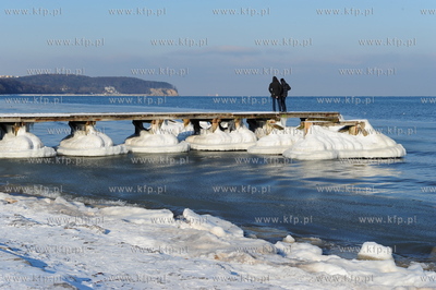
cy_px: 145
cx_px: 218
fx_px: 847
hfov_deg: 28.9
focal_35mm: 70
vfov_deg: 19.4
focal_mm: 70
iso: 320
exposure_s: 1/500
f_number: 11
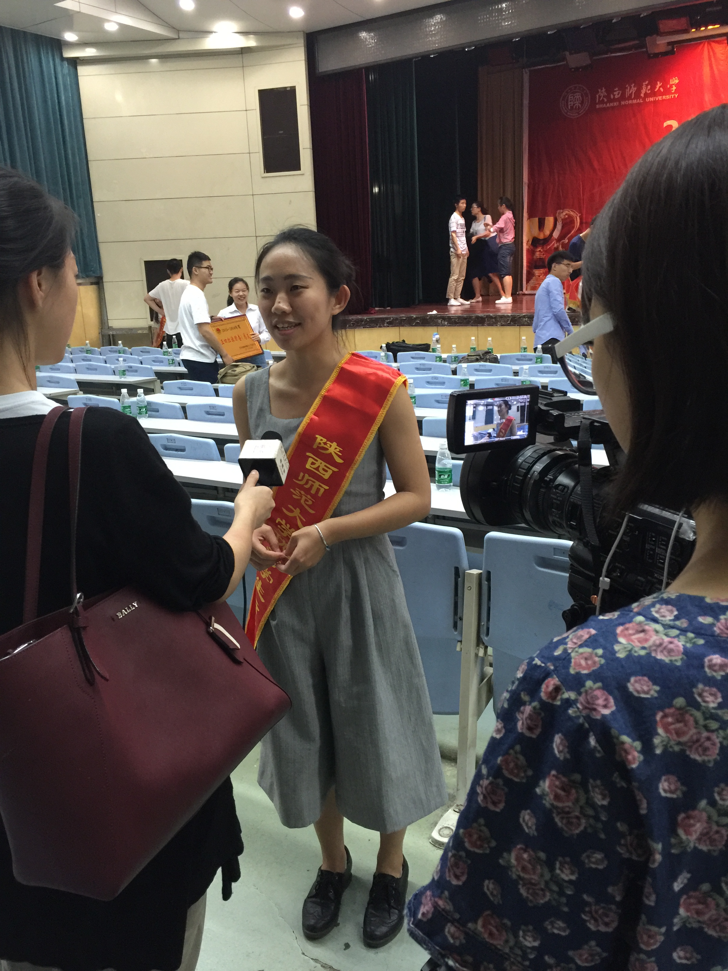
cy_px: 486
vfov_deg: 61.7
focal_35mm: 29
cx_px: 364
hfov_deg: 48.2
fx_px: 813
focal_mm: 4.15
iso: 125
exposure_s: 1/17
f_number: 2.2
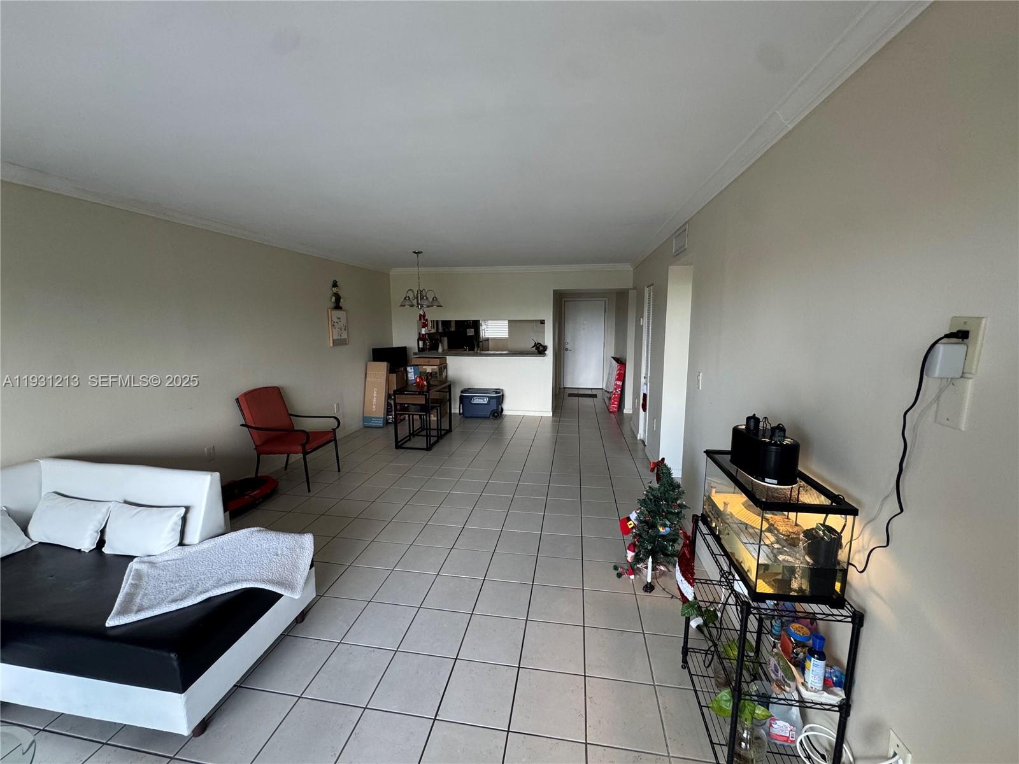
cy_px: 382
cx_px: 510
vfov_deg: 85.7
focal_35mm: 14
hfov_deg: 102.1
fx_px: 412
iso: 160
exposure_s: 1/60
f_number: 2.2
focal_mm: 2.22
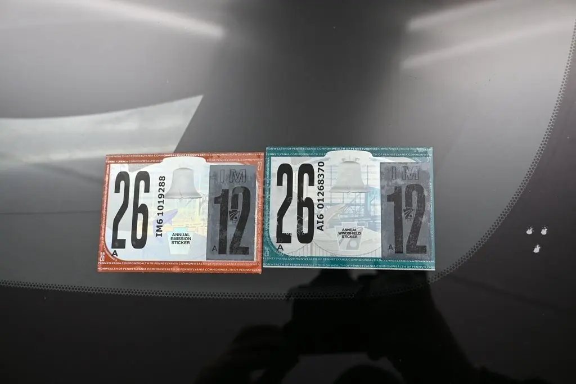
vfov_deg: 35.5
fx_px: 600
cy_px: 192
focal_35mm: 38
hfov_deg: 51.3
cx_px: 288
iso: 200
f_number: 5.6
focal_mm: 25
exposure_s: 1/250
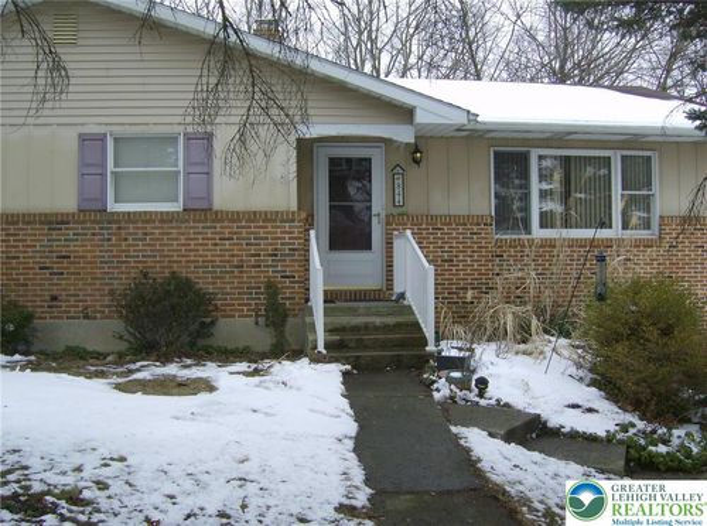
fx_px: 733
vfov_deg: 39.5
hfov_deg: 51.5
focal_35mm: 36
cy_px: 263
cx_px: 354
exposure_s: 1/300
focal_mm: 6
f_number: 4.7
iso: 100
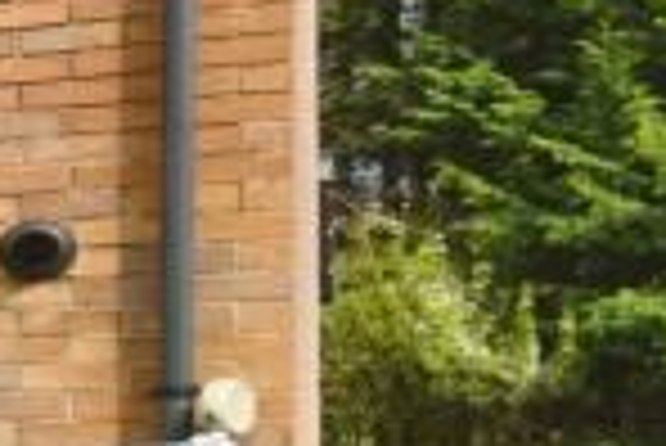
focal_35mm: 104
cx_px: -1526
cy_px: 336
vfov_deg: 13.2
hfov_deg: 10.3
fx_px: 1926
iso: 200
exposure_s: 1/320
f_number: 8
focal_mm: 10
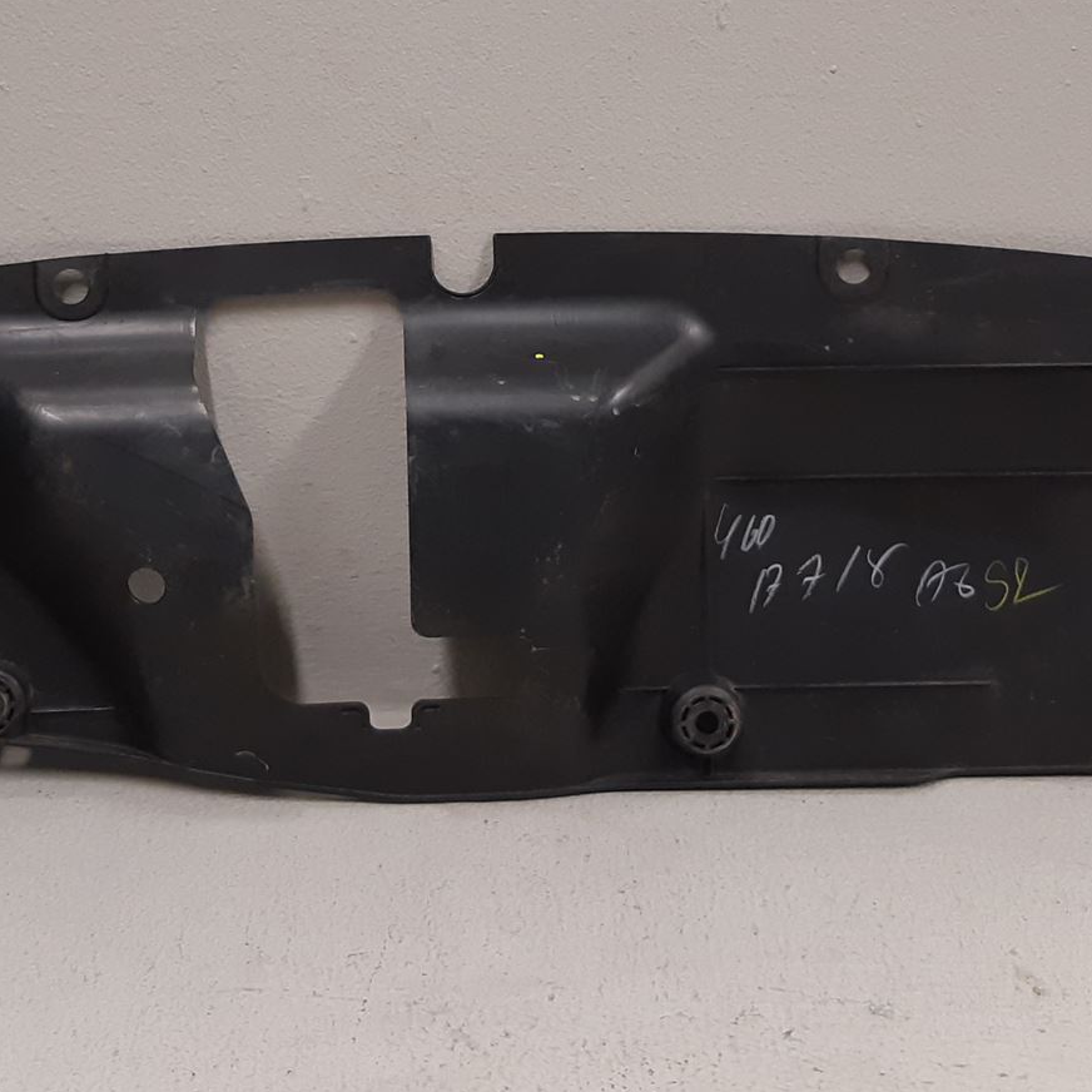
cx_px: 440
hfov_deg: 31.6
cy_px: 274
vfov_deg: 31.1
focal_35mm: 54
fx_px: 1927
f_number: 1.7
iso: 160
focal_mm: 3.93
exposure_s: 1/50
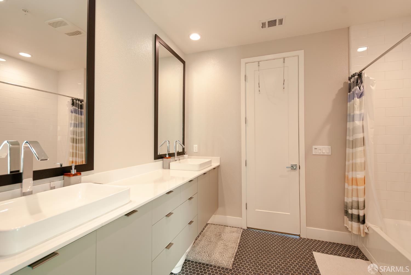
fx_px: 171
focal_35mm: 15
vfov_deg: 77.5
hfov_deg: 100.3
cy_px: 138
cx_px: 206
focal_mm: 10
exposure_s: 1/25
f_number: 5.6
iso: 400
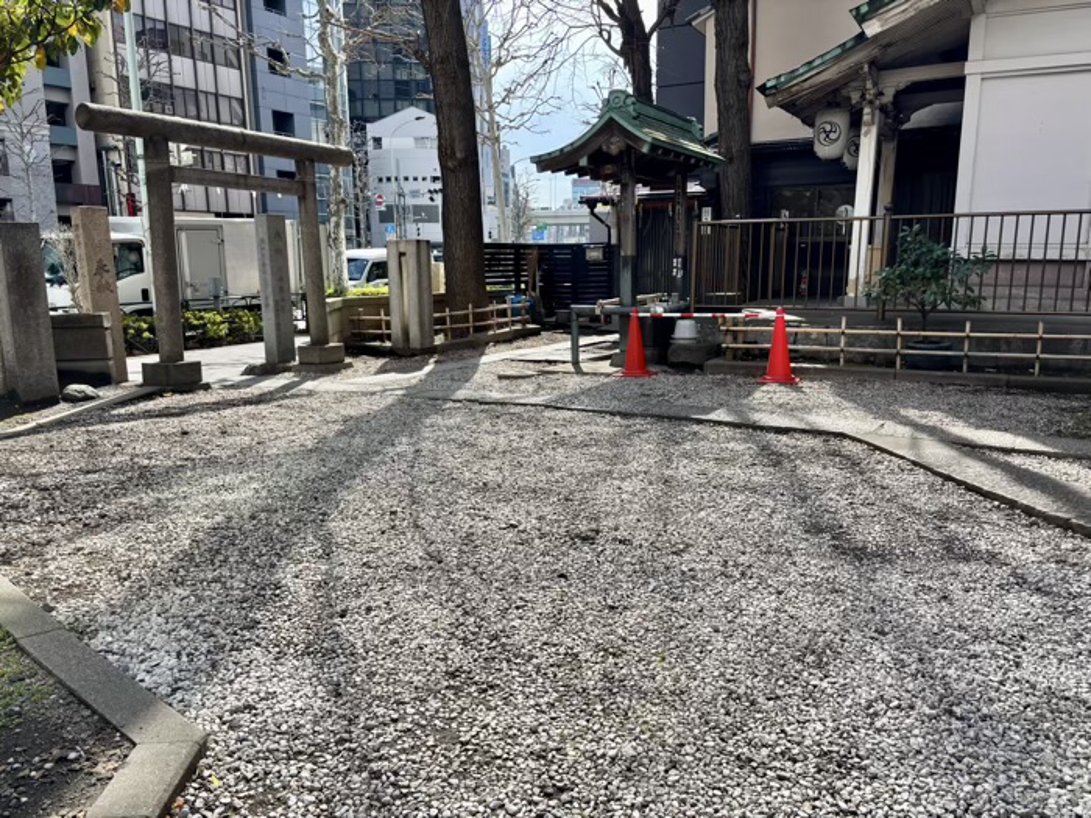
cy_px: 409
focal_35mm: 26
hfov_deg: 67.3
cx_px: 546
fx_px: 819
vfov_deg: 53.1
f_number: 1.6
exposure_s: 1/1139
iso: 50
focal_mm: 5.96
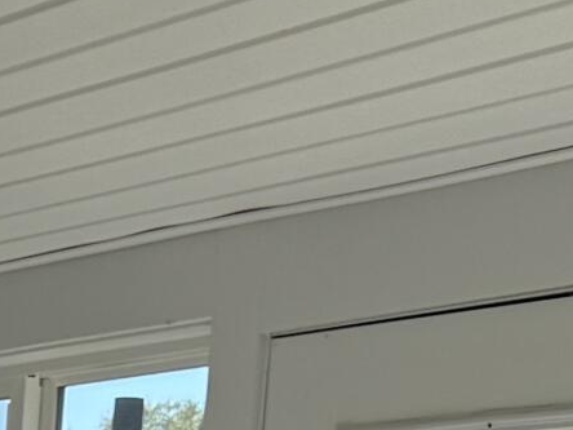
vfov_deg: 8.0
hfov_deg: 11.5
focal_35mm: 162
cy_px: 1253
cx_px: -369
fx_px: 2682
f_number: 1.78
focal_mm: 6.76
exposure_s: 1/1250
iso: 80
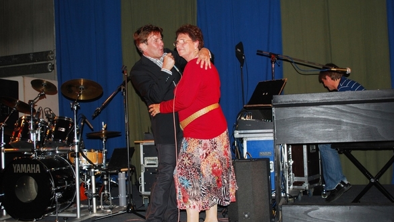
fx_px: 439
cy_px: 104
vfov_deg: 28.4
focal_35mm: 42
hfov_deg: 48.3
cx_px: 194
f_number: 4.2
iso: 250
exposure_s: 1/60
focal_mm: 26
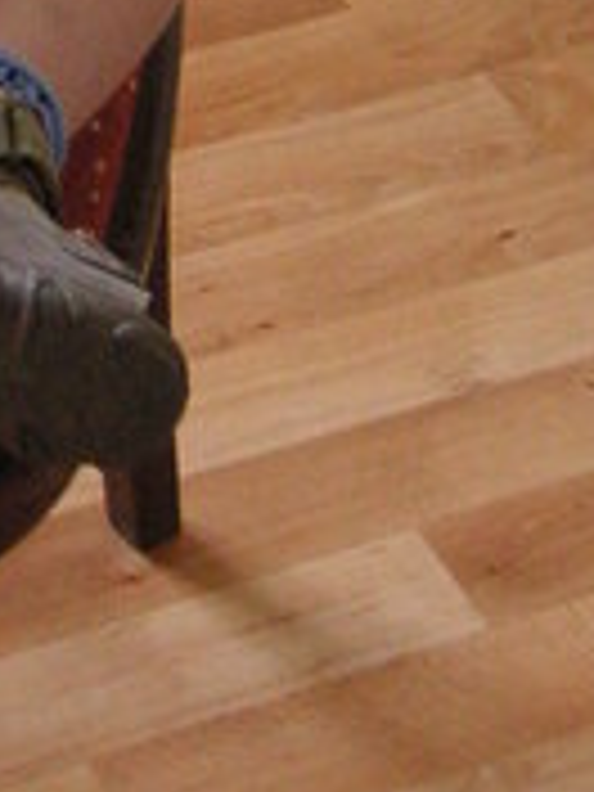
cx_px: -243
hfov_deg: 7.9
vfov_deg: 10.1
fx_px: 4256
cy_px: -608
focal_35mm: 186
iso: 125
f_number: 3
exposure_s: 1/45
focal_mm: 6.9
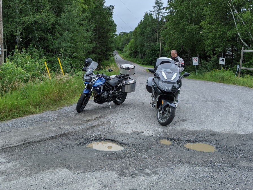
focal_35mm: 36
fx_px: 263
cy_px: 71
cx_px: 111
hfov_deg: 51.2
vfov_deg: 39.4
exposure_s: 1/1466
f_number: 1.8
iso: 66
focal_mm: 4.44
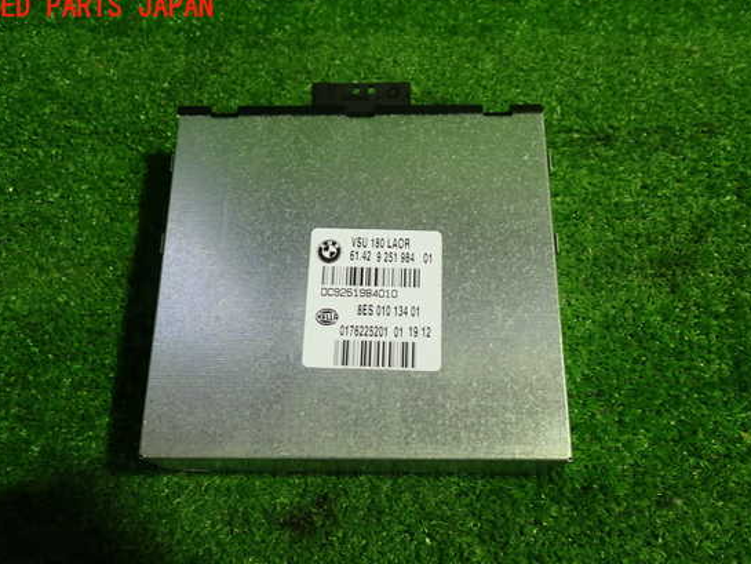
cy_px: 301
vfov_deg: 42.9
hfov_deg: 55.3
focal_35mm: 33
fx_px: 716
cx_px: 376
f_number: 2.3
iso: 200
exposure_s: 1/50
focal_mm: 5.4
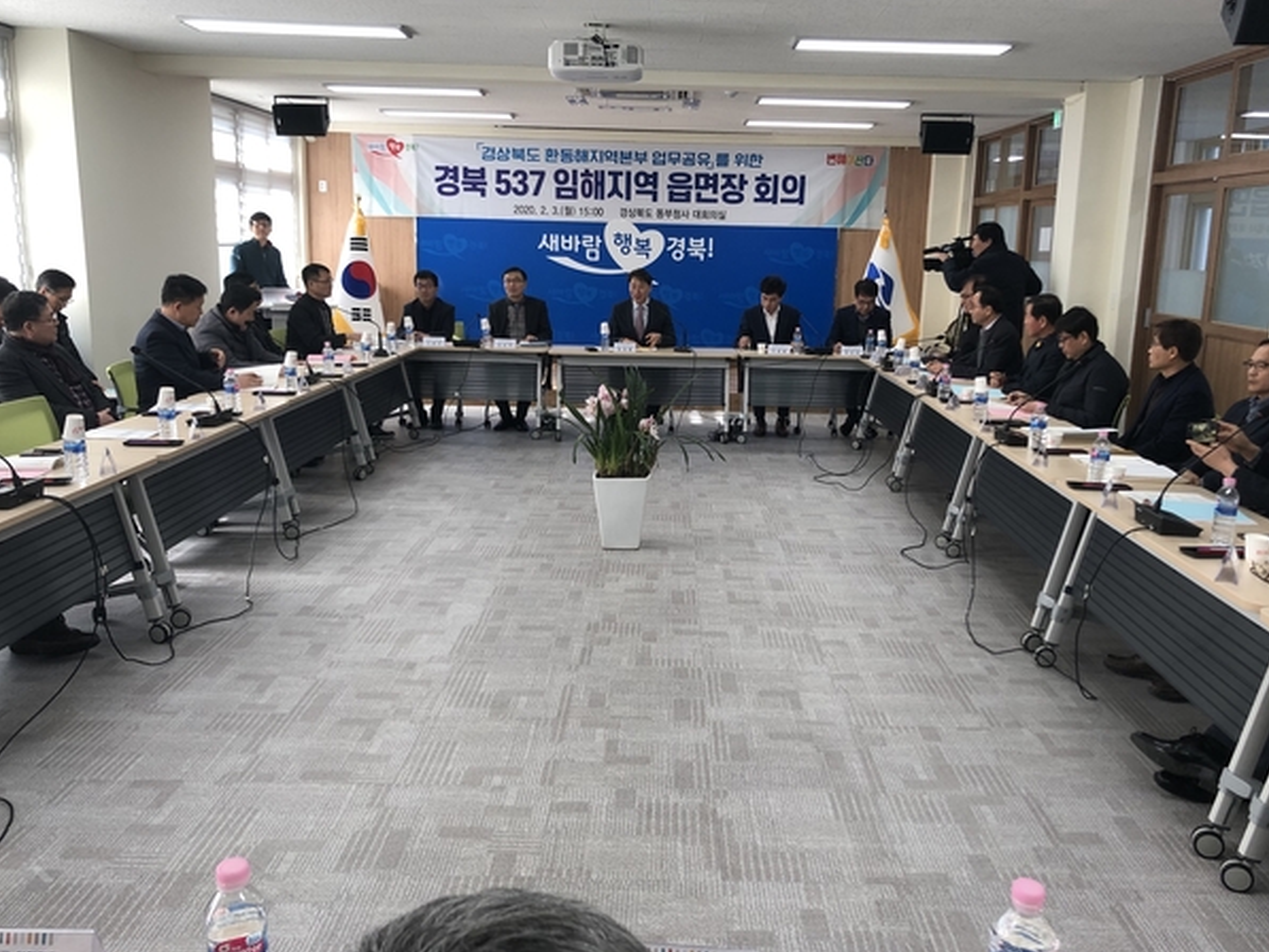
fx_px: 1100
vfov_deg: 46.8
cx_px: 667
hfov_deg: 59.9
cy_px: 461
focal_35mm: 30
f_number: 1.8
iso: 20
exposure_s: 1/40
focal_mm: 4
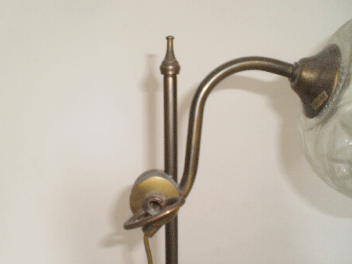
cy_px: 132
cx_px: 176
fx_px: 366
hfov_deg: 51.4
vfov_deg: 39.7
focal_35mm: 36
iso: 125
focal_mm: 6.3
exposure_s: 1/30
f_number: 3.1
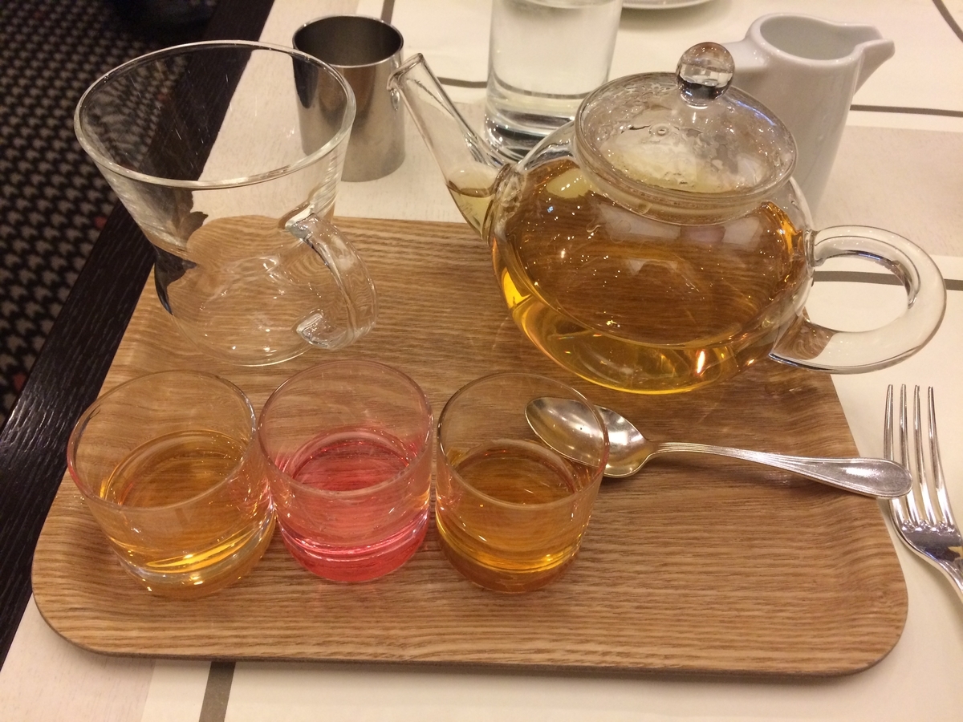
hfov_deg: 61.7
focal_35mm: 29
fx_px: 807
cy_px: 361
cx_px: 482
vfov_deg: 48.2
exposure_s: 1/30
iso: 200
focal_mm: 4.15
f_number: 2.2
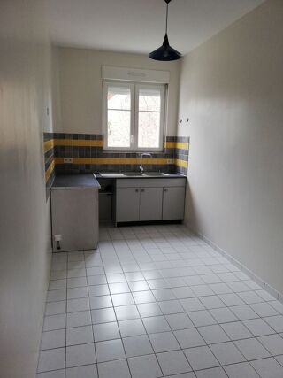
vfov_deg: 67.3
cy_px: 189
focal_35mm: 26
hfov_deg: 53.0
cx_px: 142
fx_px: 284
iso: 200
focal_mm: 3.81
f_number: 2.2
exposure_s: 1/33.3
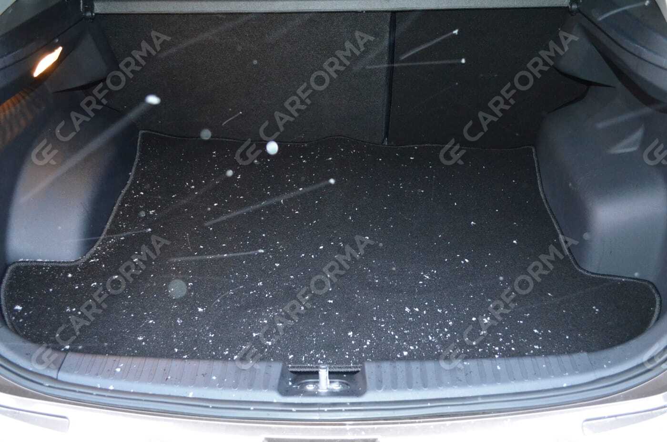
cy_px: 221
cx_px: 334
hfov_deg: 62.0
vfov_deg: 43.4
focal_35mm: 30
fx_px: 555
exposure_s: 1/15
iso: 3200
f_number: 3.8
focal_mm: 20
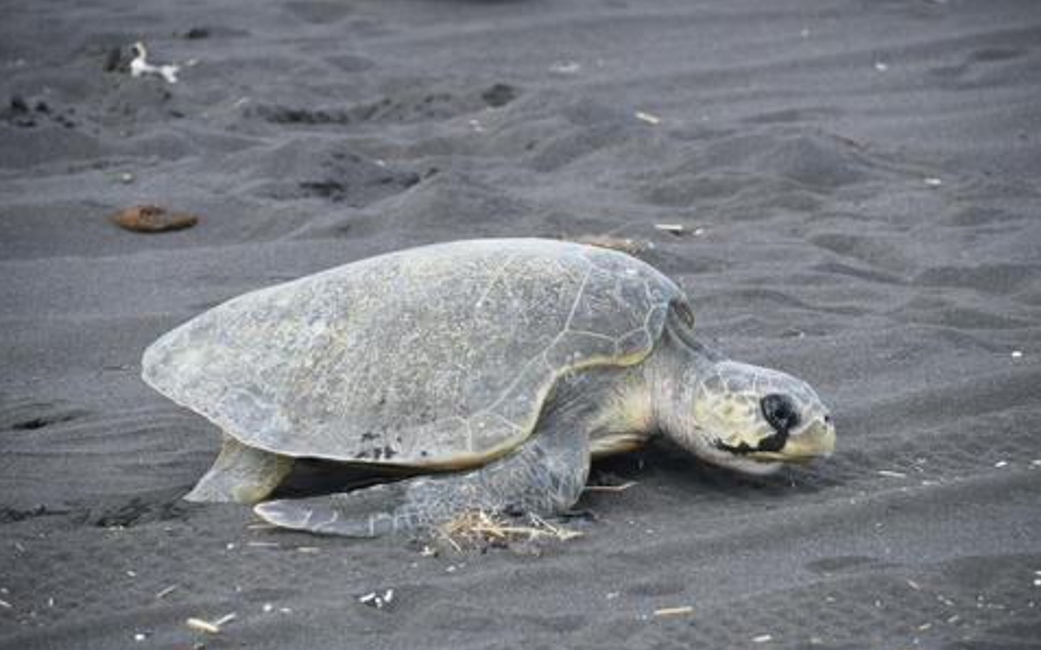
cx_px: 522
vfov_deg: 5.5
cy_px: 312
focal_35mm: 238
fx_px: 6751
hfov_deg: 8.8
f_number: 6.3
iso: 500
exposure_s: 1/800
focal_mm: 155
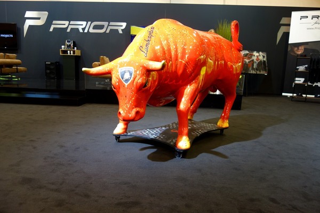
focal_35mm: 28
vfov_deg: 46.4
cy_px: 106
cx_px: 160
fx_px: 249
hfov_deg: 65.5
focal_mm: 10.4
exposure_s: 1/40
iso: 125
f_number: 1.8
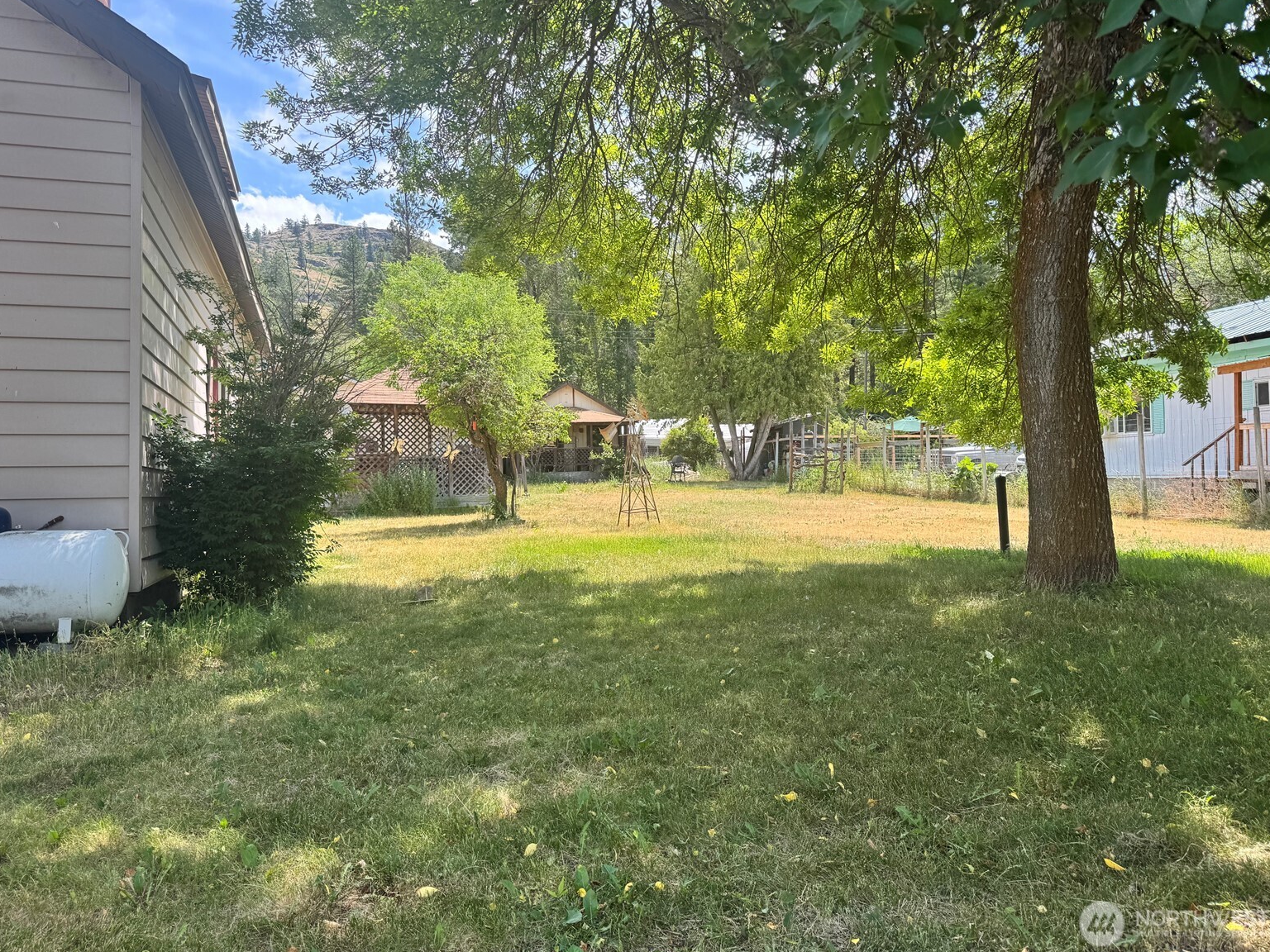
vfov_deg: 54.9
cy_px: 461
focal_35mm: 25
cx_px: 633
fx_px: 917
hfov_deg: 69.4
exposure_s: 1/980
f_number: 1.78
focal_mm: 6.76
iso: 80
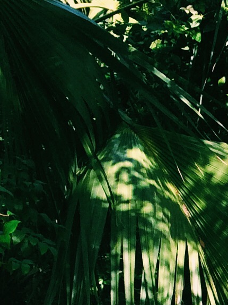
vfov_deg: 11.5
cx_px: 637
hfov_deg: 8.0
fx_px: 1450
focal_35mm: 165
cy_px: 451
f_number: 2.2
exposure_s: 1/277
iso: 32
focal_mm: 4.15
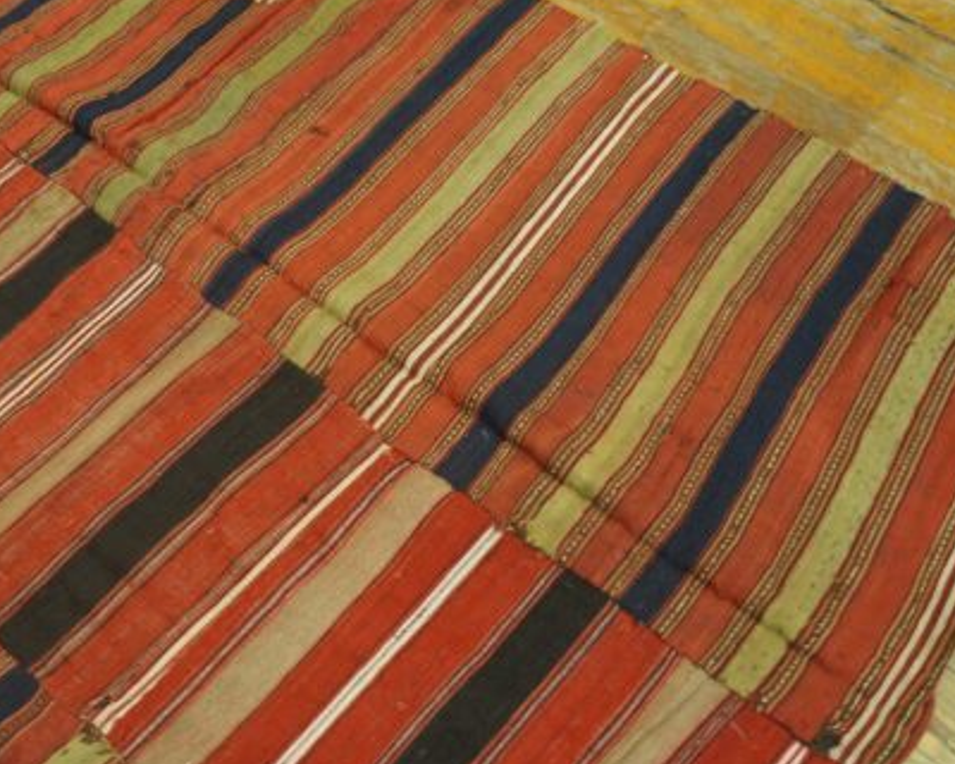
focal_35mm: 38
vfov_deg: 39.1
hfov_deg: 46.4
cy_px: 414
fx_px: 1074
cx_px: 251
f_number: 4
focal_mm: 18
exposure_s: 1/60
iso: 1600
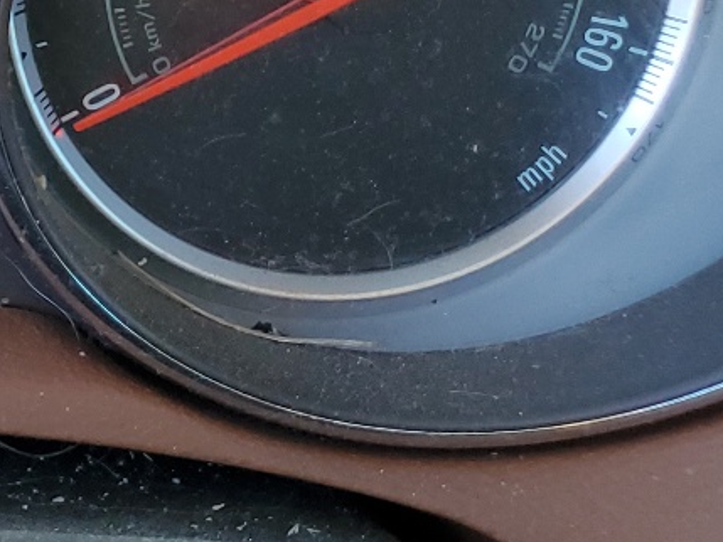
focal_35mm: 97
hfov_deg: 17.3
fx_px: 2027
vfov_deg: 14.8
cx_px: -489
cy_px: -94
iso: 61
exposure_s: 1/120
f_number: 1.5
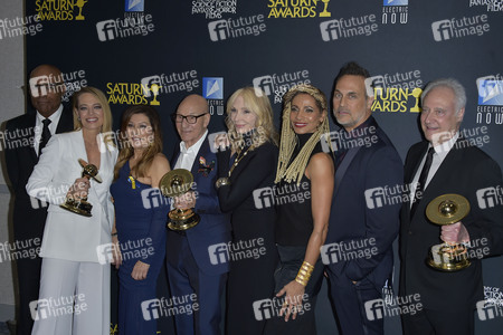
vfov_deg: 41.1
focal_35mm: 32
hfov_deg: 58.7
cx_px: 252
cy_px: 168
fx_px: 447
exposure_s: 1/250
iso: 320
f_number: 6.3
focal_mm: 32
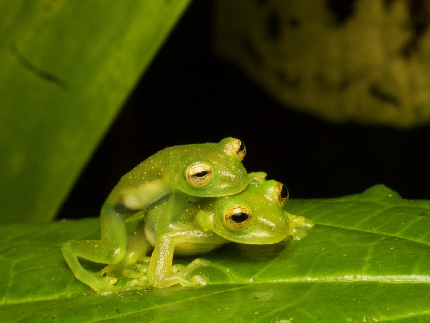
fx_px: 1491
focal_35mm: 120
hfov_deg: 16.4
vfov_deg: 12.3
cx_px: 215
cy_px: 162
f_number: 11
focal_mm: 60
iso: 800
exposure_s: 1/60
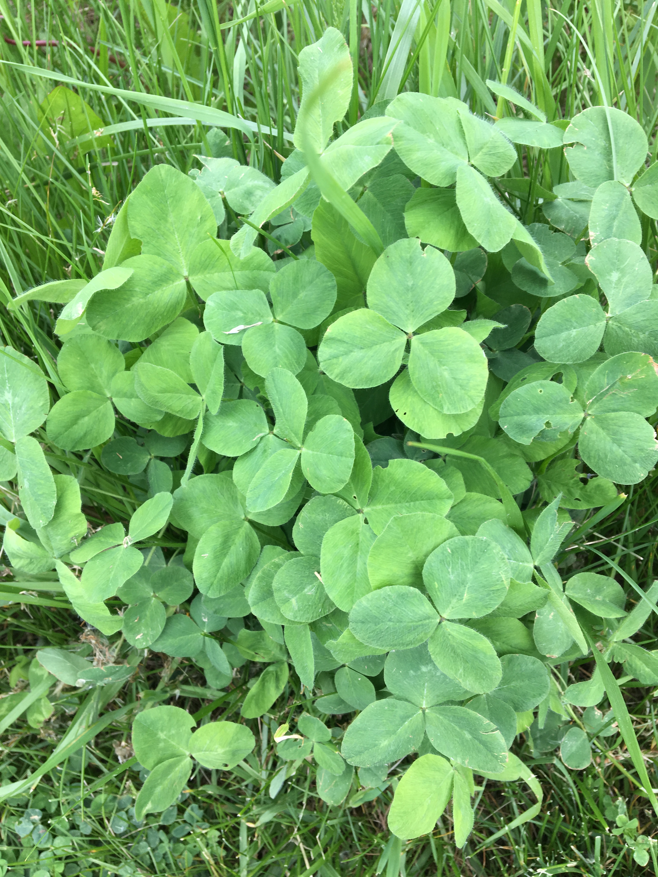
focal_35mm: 29
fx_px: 735
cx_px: 329
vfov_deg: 61.7
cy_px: 438
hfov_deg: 48.2
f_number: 2.2
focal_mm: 4.15
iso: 25
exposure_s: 1/187
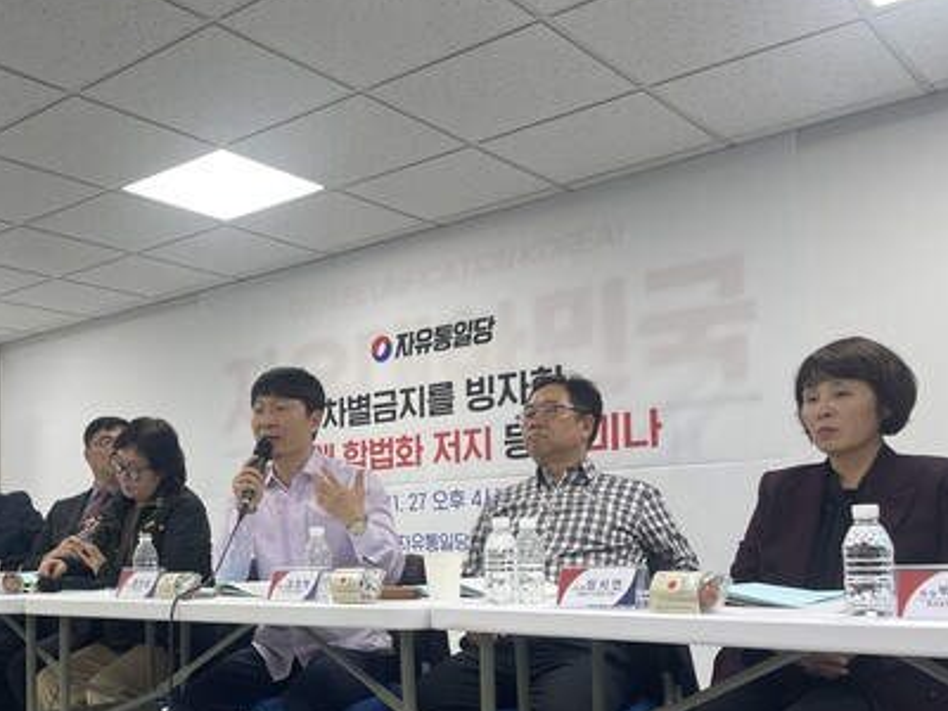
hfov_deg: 46.7
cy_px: 498
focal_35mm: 39
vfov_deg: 36.3
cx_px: 280
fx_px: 1068
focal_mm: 4.2
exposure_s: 1/120
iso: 40
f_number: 1.6
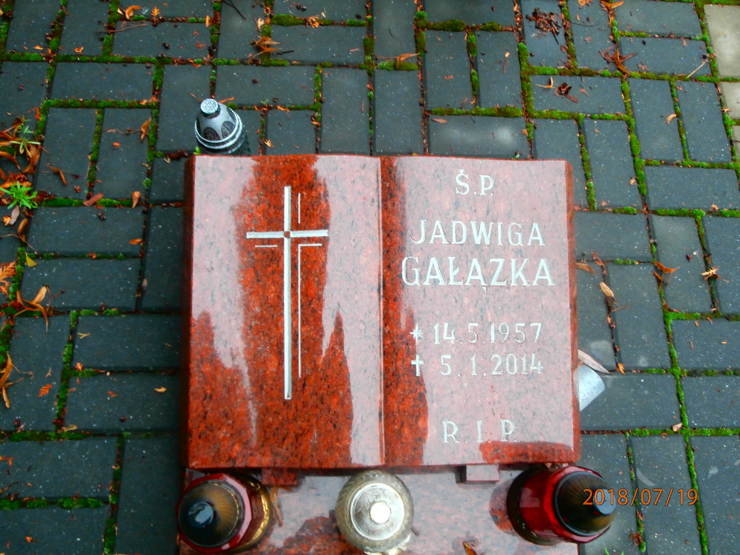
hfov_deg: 60.0
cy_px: 278
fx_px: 641
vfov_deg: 46.8
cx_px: 370
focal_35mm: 30
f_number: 3.5
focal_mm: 5.36
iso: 200
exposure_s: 1/60
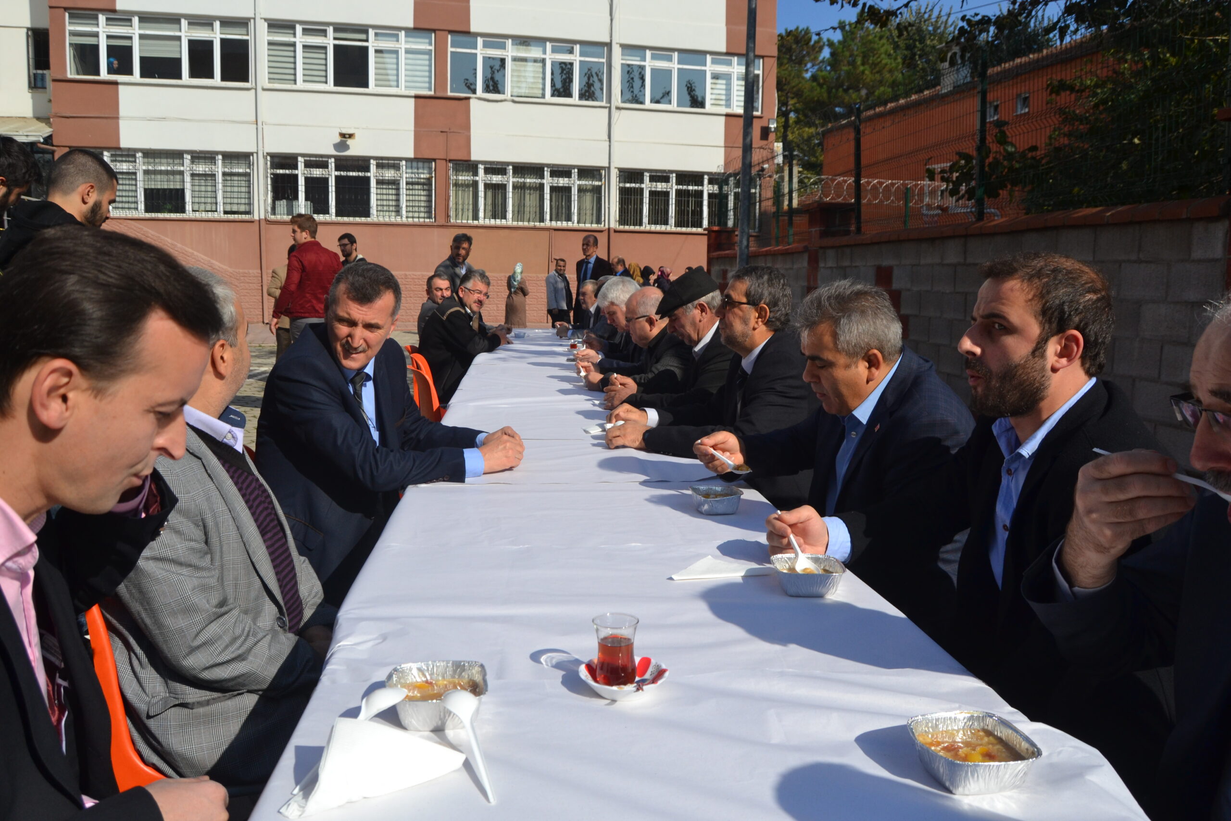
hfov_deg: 67.4
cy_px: 410
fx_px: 923
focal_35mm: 27
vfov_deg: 47.9
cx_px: 616
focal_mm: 18
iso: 400
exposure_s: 1/2000
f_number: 7.1
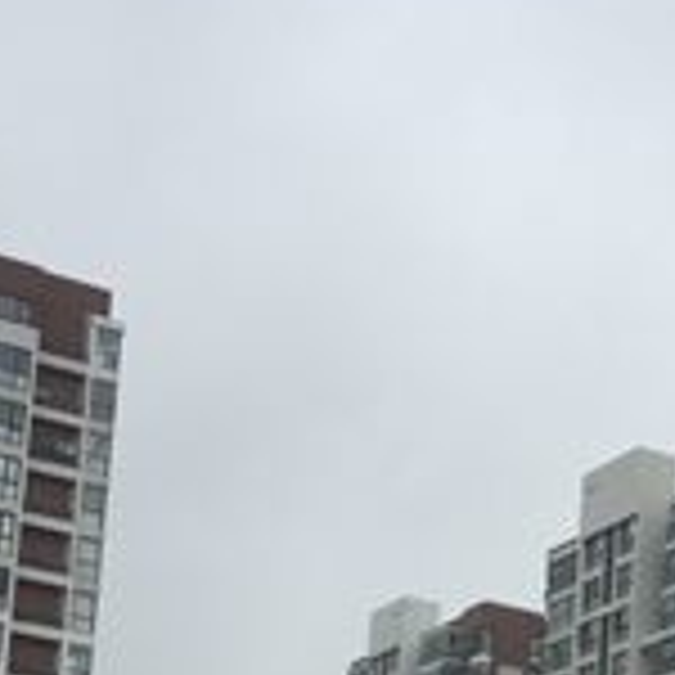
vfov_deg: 17.7
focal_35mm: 91
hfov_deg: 18.0
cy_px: 920
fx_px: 2008
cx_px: 846
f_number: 2.2
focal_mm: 4.15
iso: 32
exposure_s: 1/1014
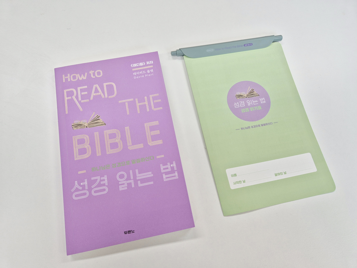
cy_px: 134
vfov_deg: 58.9
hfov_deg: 73.9
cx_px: 178
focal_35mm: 23
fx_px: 237
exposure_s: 1/120
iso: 40
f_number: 1.8
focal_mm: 5.4
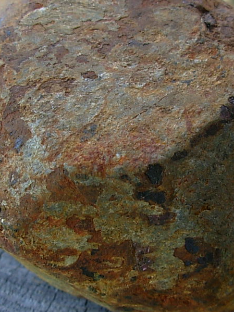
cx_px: 135
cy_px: 146
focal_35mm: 65
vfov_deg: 29.8
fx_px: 586
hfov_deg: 22.6
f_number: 2.9
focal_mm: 6.3
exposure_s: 1/80.6
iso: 50
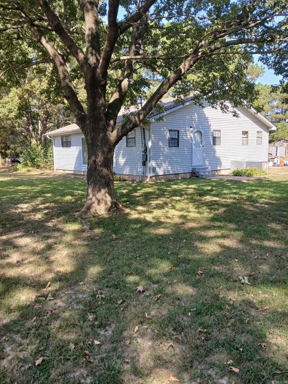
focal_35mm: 26
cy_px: 192
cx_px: 144
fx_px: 289
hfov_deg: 53.0
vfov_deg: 67.3
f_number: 1.8
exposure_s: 1/120
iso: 25
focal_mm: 3.98
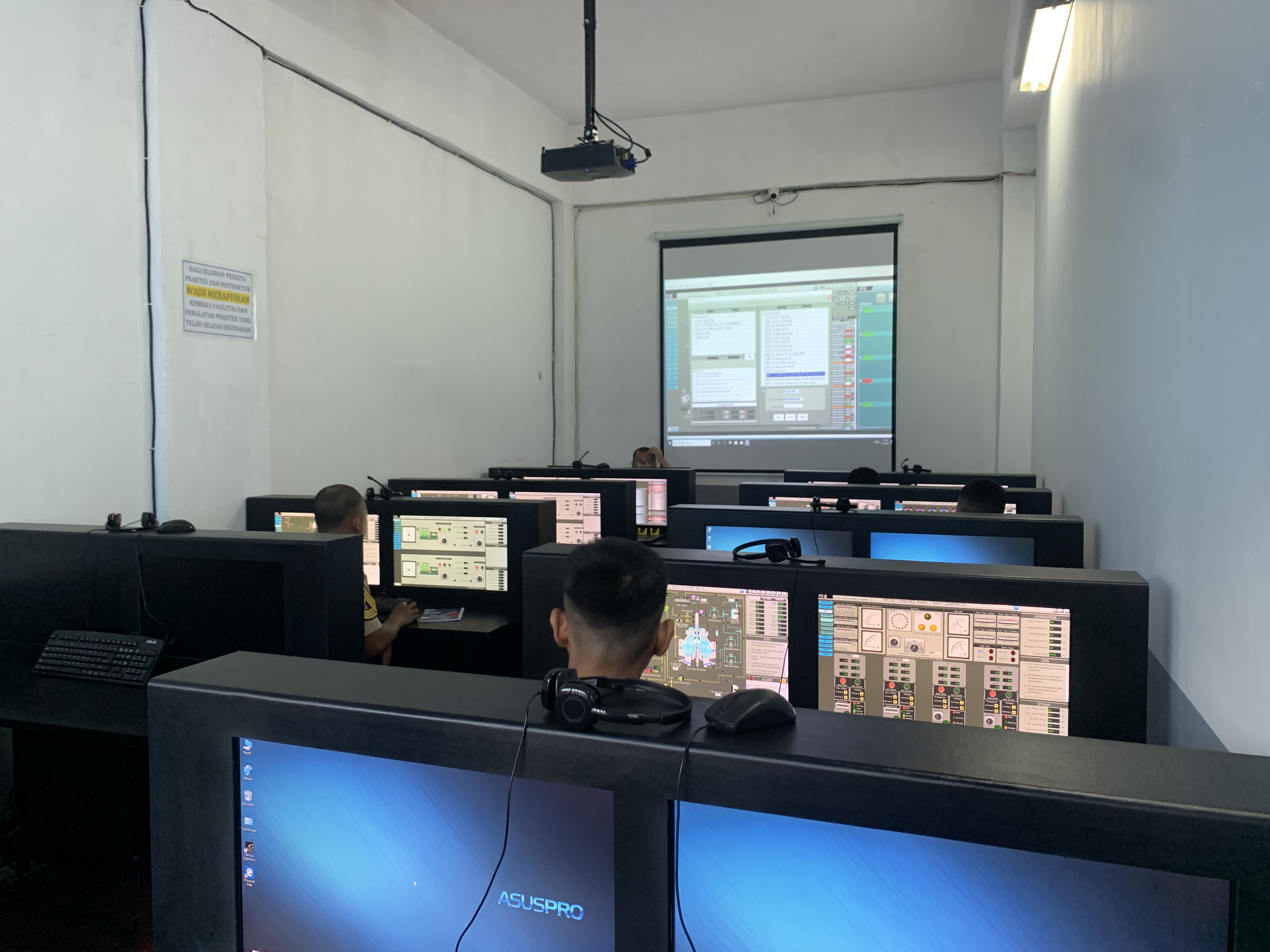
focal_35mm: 26
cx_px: 635
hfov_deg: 67.3
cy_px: 476
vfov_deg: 53.1
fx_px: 954
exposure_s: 1/50
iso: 160
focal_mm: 4.25
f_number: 1.8
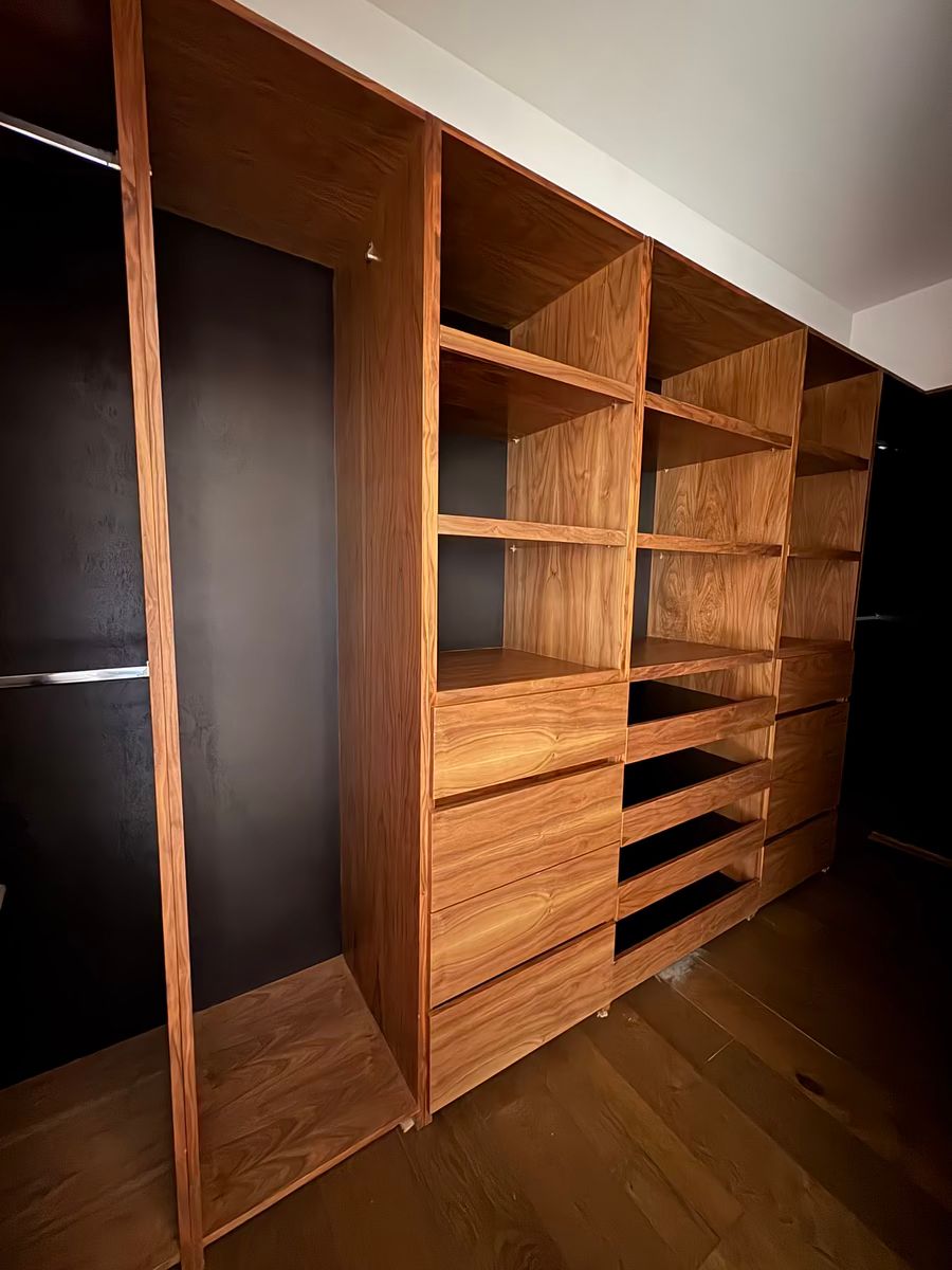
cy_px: 635
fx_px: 513
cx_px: 476
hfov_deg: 85.7
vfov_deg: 102.1
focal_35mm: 14
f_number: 2.2
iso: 2000
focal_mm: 2.22
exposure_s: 1/8
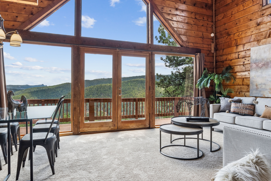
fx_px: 186
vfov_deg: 51.7
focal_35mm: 25
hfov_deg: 72.1
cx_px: 134
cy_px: 88
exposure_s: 1/50
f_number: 11
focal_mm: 16.5
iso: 400
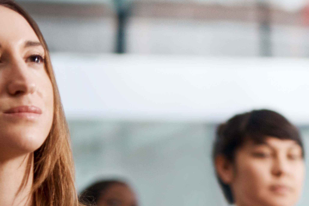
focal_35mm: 178
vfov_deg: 7.7
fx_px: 1528
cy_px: 194
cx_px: 496
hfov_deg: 11.0
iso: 320
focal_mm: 50
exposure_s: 1/400
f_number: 1.6
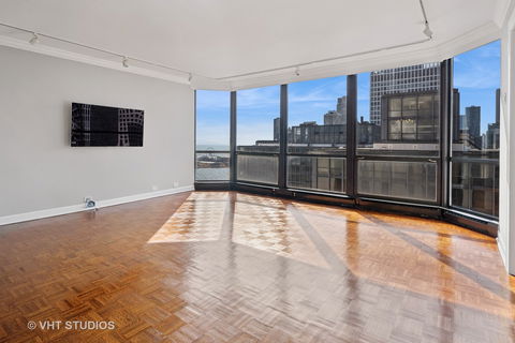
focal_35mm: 18
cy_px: 172
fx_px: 265
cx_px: 258
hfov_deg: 88.4
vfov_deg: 65.9
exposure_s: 1/500
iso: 200
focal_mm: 18.5
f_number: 8
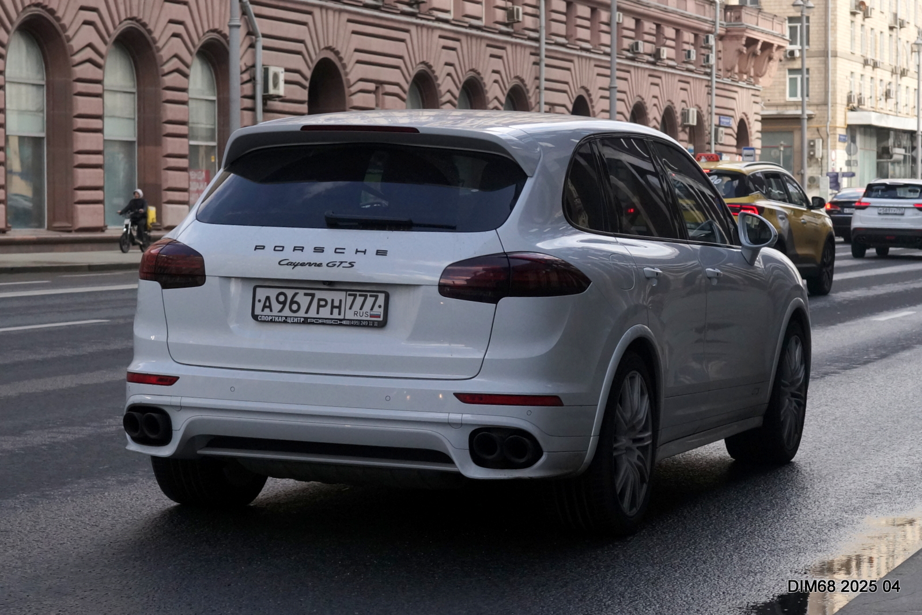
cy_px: 308
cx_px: 461
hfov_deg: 39.6
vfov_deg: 27.0
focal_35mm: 50
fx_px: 1281
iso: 800
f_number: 6.3
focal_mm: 50
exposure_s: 1/1000
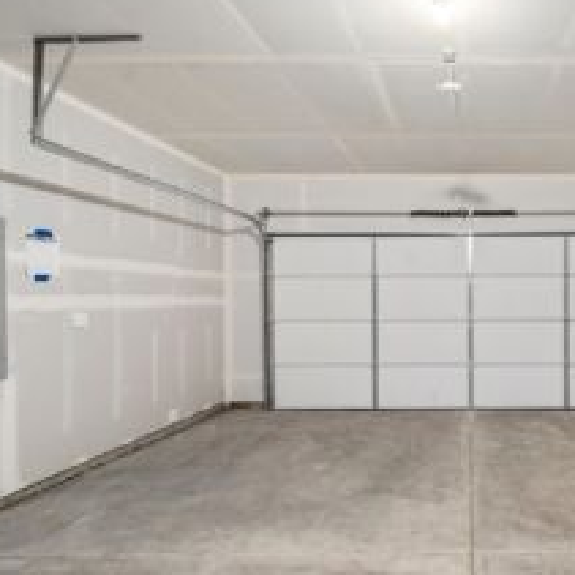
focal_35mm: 21
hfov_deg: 64.4
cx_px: 477
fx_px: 395
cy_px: 328
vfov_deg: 71.8
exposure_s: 1/60
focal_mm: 13
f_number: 7.1
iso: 1000
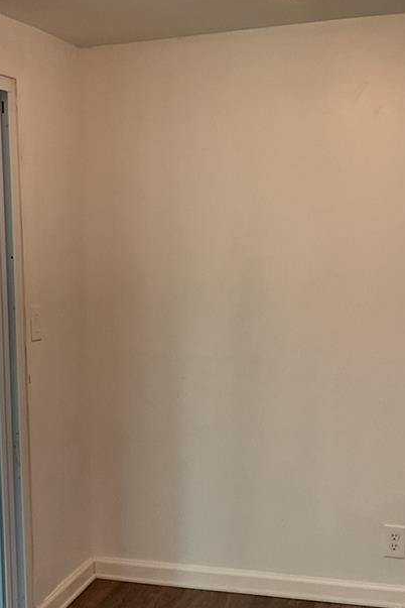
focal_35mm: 60
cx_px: 115
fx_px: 1012
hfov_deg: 22.5
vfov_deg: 33.3
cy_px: 374
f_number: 1.8
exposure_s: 1/60
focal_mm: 3
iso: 80
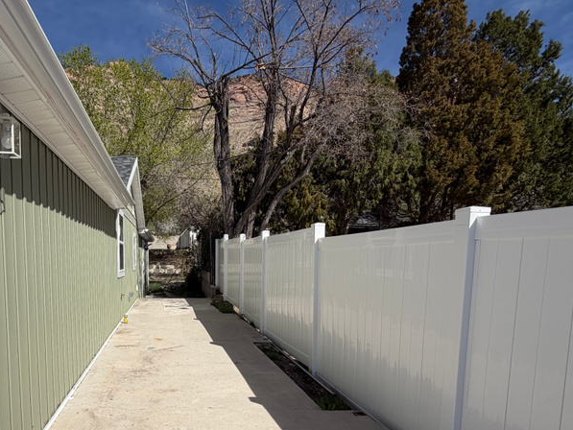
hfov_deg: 69.1
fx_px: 397
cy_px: 299
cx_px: 181
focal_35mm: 24
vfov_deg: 55.2
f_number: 2.2
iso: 20
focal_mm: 2.22
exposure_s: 1/1961
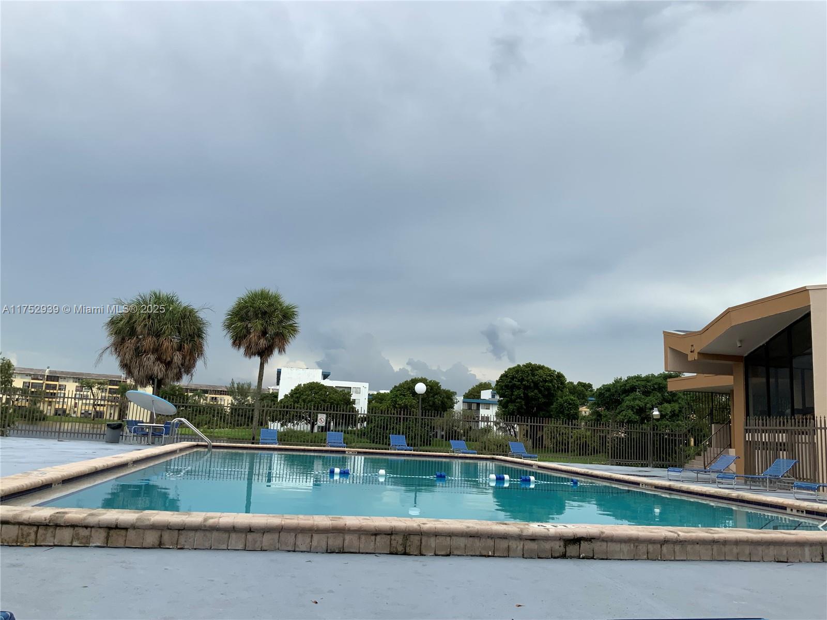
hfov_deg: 61.7
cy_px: 310
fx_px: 693
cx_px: 414
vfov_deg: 48.2
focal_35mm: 29
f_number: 1.8
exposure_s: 1/394
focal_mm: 3
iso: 16
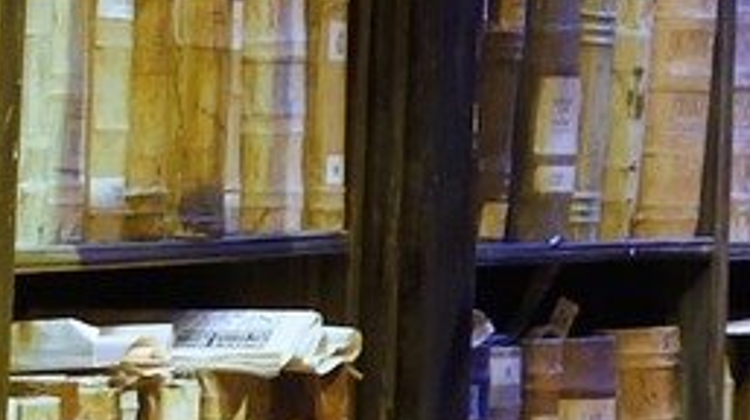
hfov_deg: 7.8
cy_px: -260
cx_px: 2084
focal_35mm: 248
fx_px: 4927
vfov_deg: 4.8
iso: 1600
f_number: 6.3
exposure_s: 1/10
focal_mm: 38
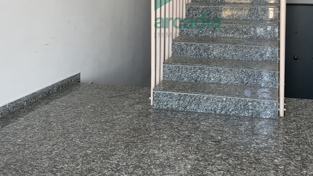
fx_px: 365
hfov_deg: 46.1
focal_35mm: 44
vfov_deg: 26.0
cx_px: 188
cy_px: 8
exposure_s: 1/96
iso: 100
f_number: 1.8
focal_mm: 4.25
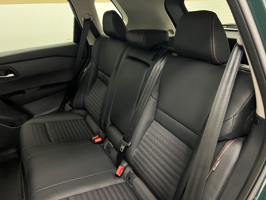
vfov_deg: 53.1
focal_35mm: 26
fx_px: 200
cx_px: 133
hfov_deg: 67.3
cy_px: 100
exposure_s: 1/30
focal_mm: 5.7
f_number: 1.5
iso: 640
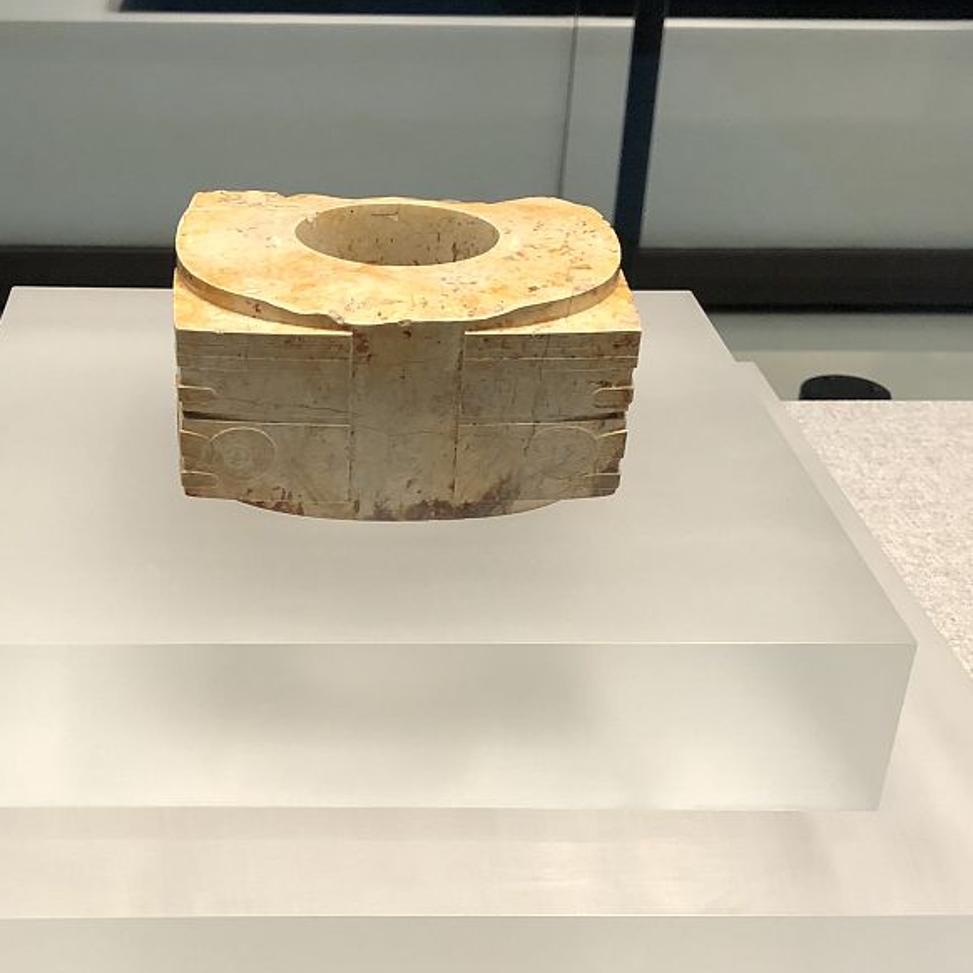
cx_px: 331
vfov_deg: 33.1
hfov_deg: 33.1
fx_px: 1622
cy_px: 639
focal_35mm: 51
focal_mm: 4
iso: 40
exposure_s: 1/19
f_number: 1.8
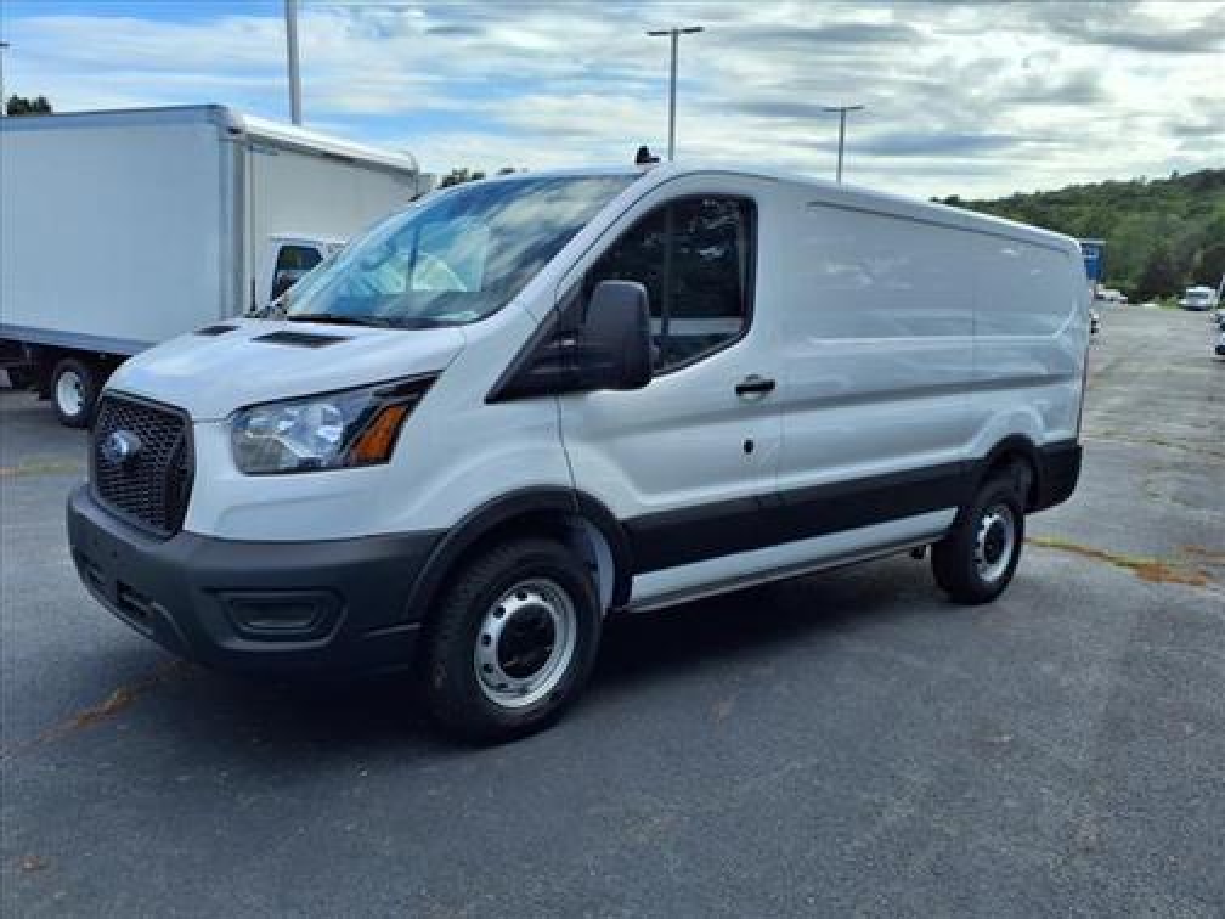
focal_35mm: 27
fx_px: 955
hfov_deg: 65.3
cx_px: 612
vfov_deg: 51.4
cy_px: 460
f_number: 1.9
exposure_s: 1/1429
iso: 40
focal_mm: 3.58
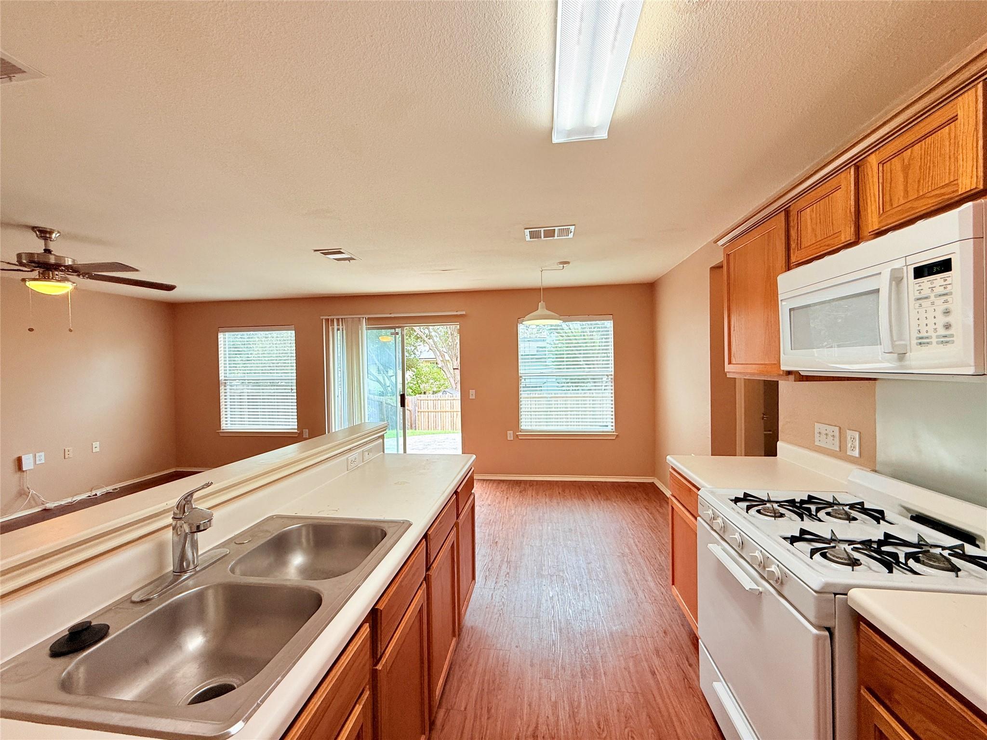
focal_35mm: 14
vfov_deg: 85.7
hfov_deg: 102.1
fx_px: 399
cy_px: 370
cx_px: 494
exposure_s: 1/120
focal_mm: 2.22
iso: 80
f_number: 2.2
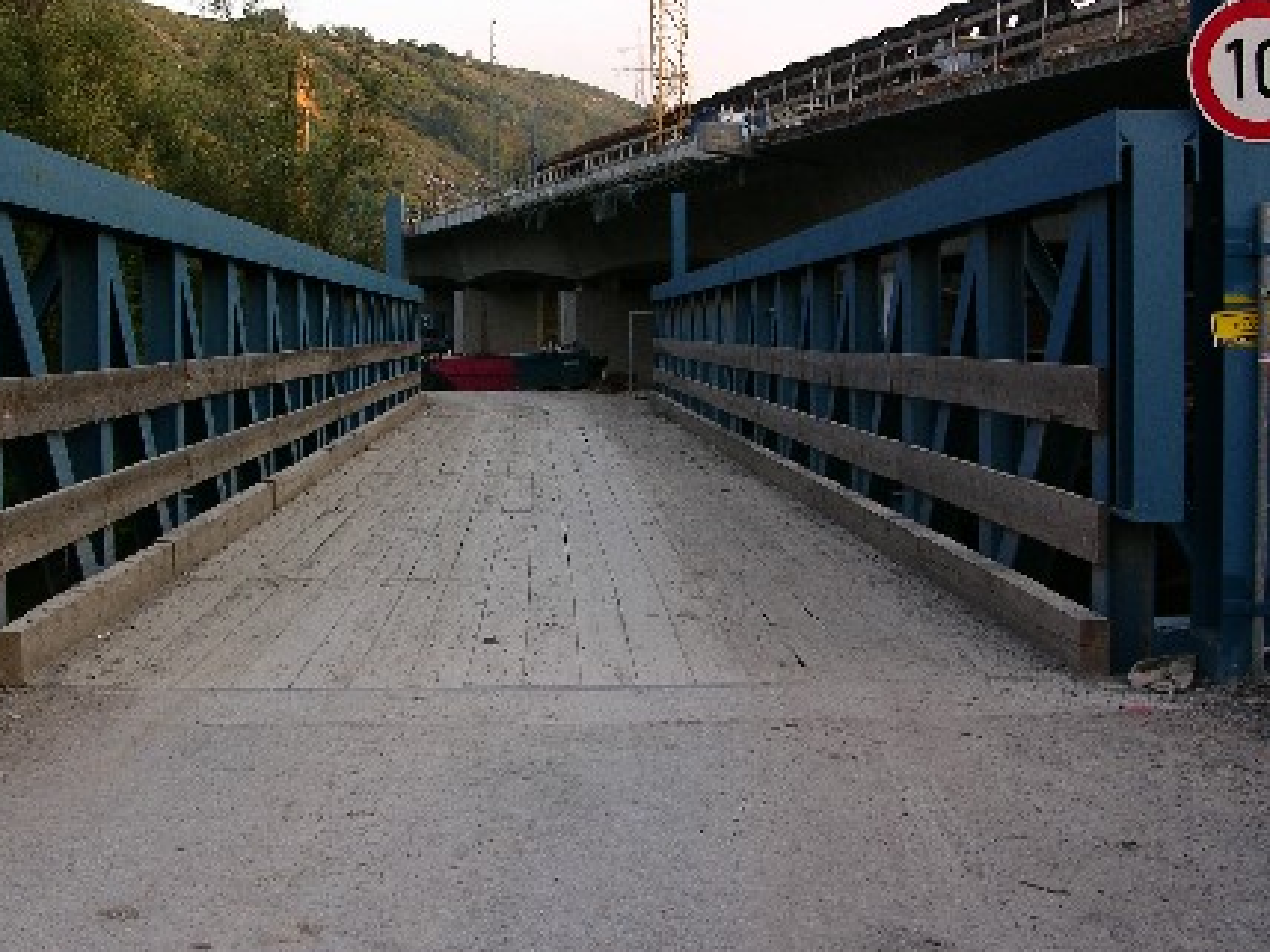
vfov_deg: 30.2
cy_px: 368
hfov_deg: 39.6
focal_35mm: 48
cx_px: 550
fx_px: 1761
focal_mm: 8.9
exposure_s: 1/47.3
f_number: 4.5
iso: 50
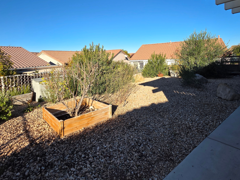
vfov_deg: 67.3
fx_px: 132
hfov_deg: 84.7
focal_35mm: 19
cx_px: 119
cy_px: 64
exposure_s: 1/1654
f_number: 1.9
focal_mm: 2.2
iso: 40
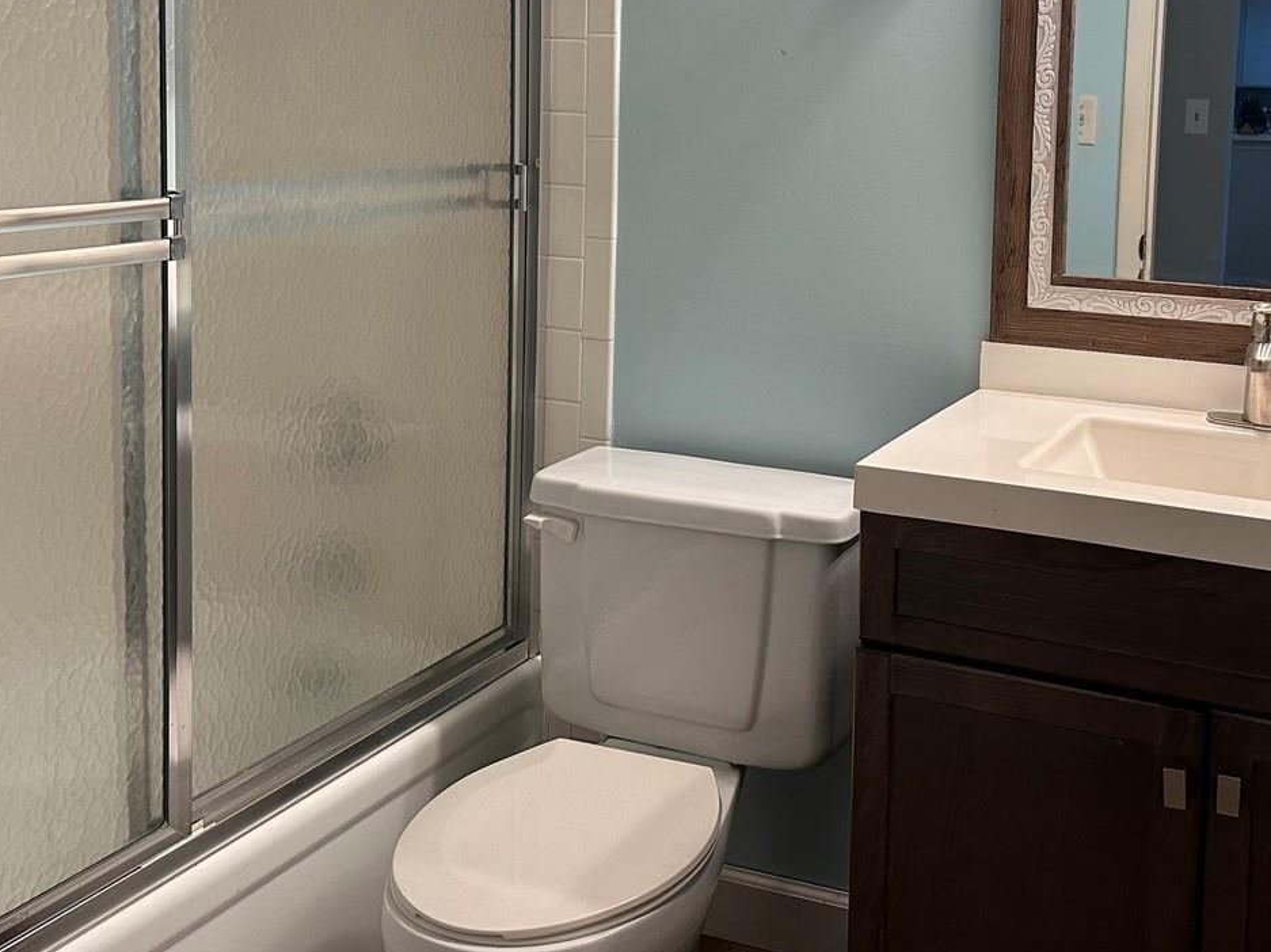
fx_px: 1505
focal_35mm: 41
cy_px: 213
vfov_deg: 34.2
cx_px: 837
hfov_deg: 45.2
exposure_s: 1/120
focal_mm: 6.86
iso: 200
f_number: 1.78
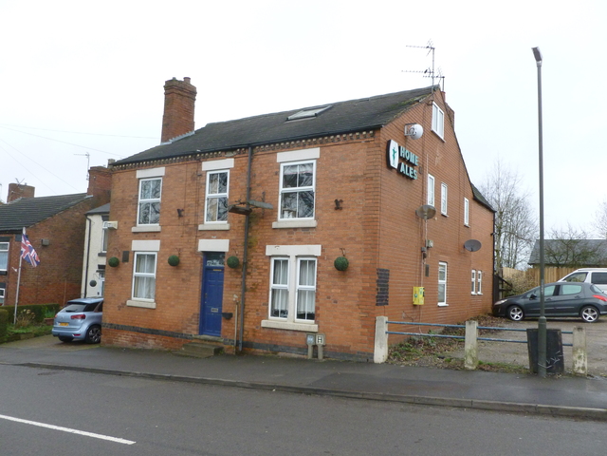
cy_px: 228
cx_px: 304
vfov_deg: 49.7
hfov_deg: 63.4
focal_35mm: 28
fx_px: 491
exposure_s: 1/500
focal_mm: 5
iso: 320
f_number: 3.3
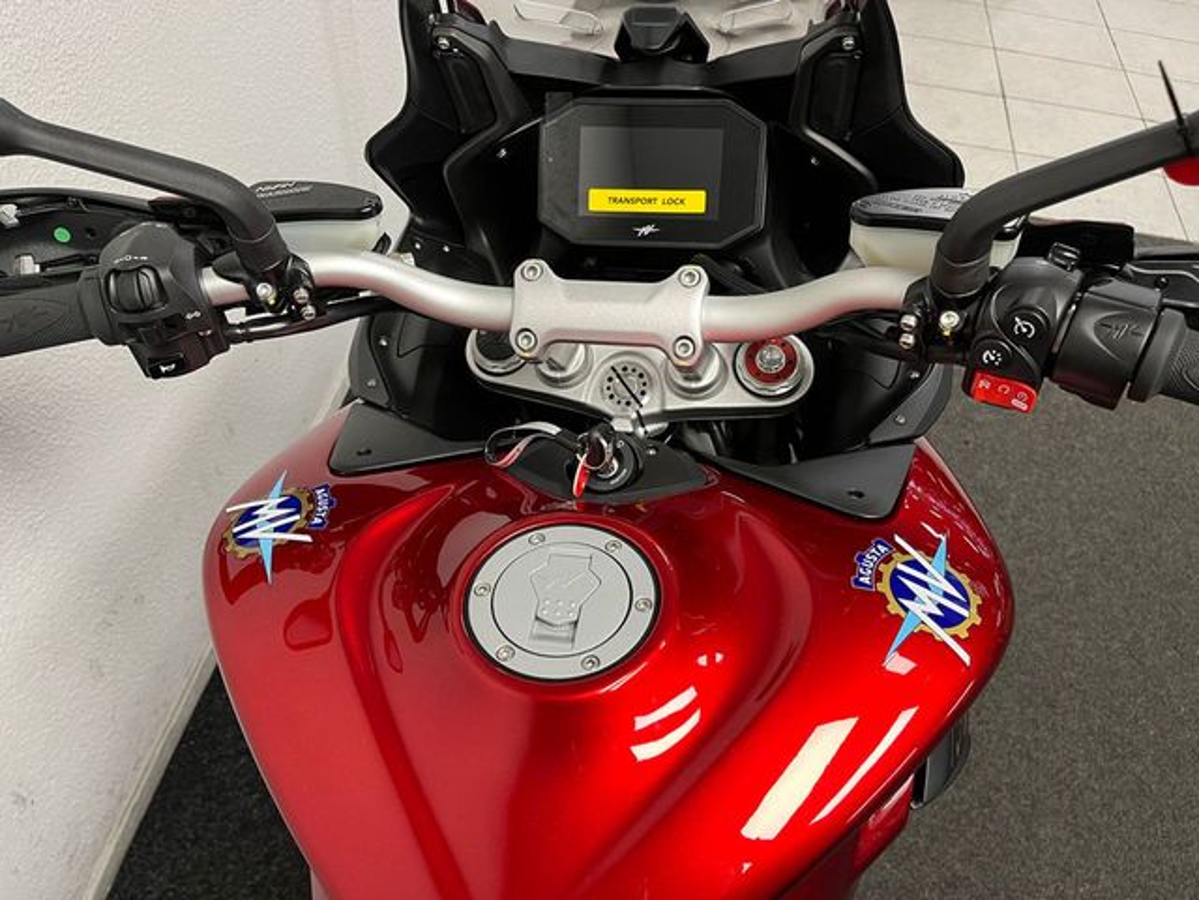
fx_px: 901
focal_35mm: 26
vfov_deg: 53.1
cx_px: 600
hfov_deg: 67.3
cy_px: 450
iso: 125
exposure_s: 1/50
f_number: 1.6
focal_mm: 5.1
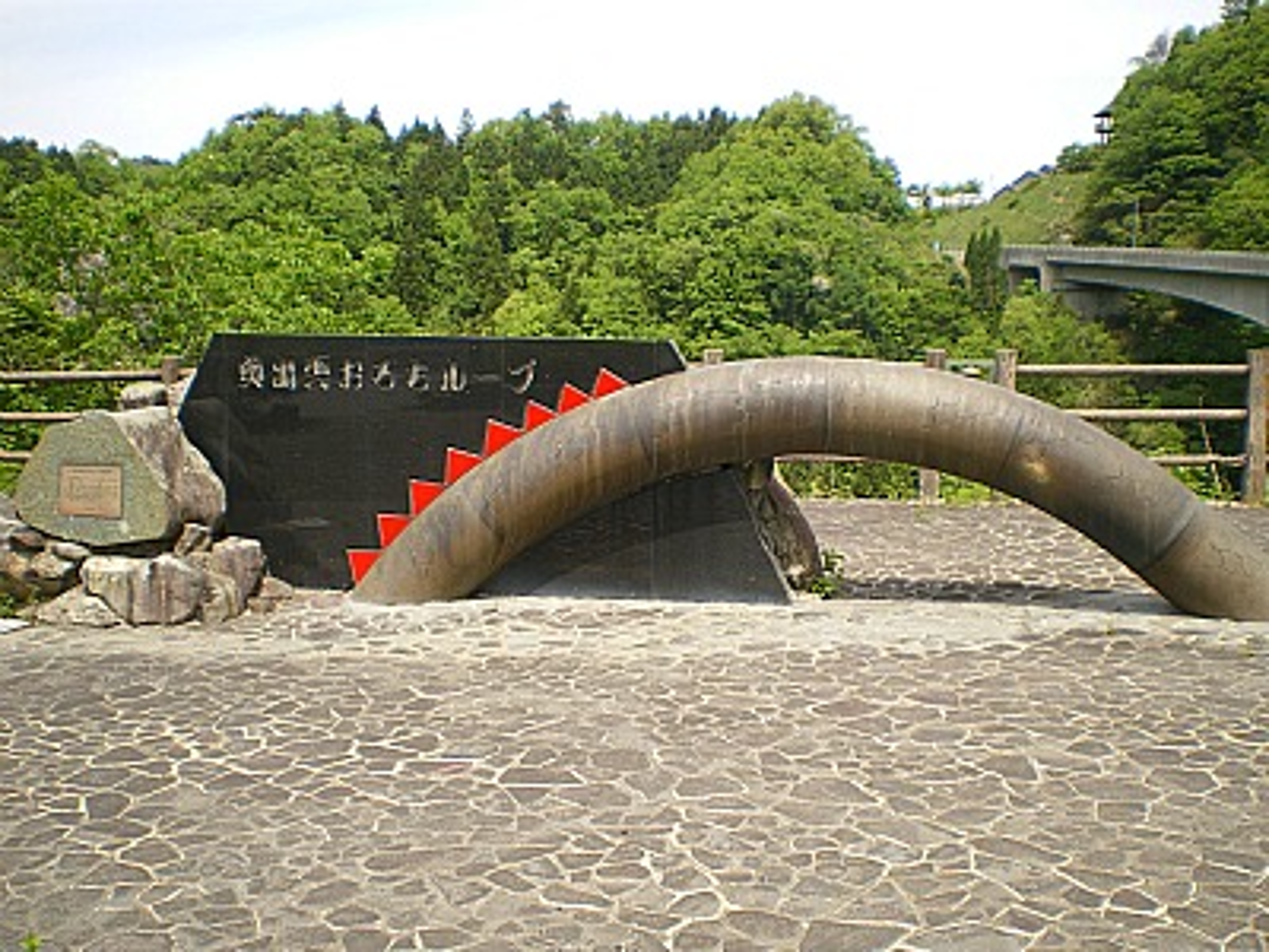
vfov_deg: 39.7
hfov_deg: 51.4
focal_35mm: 36
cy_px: 476
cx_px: 634
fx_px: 1320
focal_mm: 6.3
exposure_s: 1/160
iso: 50
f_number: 4.6
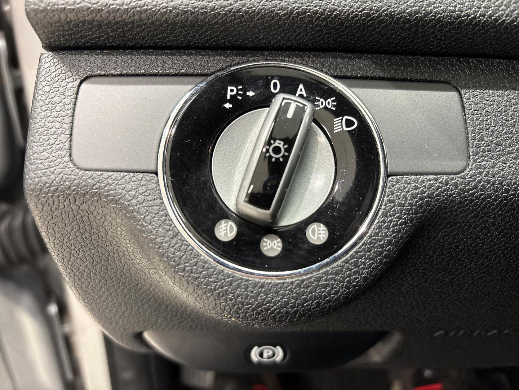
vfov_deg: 53.1
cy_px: 195
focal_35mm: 26
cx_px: 260
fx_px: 390
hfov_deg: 67.3
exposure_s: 1/60
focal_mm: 5.96
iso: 320
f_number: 1.6
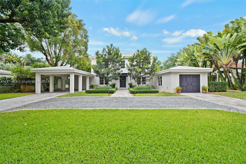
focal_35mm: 14
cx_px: 123
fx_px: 96
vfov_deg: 81.1
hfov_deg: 104.3
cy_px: 82
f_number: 8
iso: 200
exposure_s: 1/100
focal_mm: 14
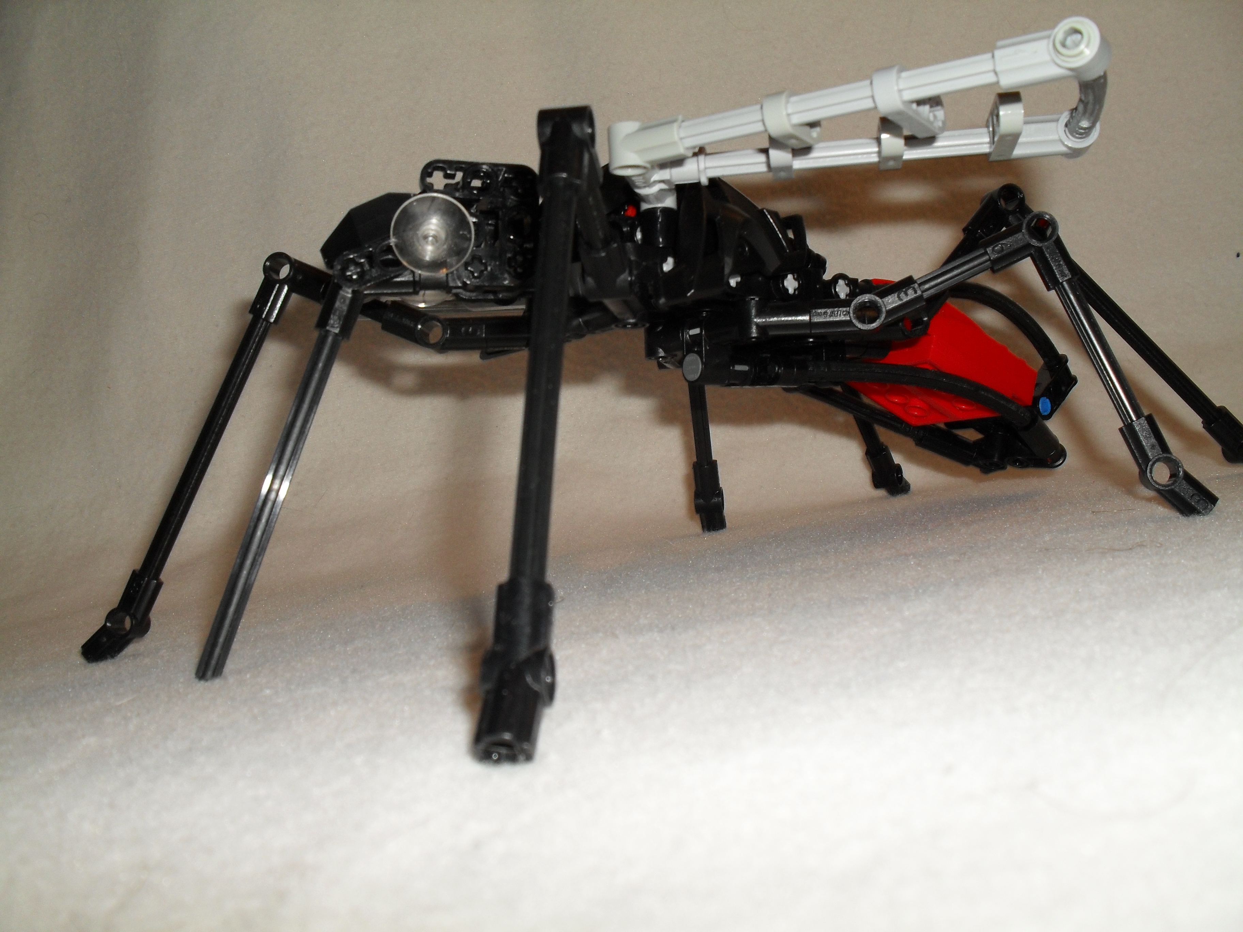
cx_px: 622
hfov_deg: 52.6
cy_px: 466
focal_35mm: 35
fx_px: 1257
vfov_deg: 40.7
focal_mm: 6.3
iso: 100
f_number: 8.4
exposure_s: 1/45
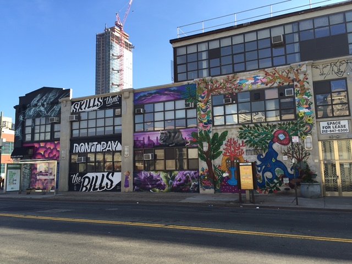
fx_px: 295
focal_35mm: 29
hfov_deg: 61.7
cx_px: 176
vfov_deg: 48.2
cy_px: 132
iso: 32
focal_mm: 4.15
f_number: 2.2
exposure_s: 1/628
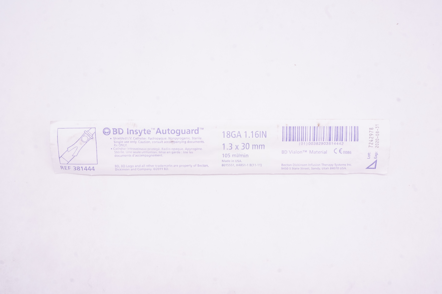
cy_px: 147
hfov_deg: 48.0
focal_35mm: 40
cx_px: 221
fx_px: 497
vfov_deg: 32.9
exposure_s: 1/20
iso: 800
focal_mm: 27
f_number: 16
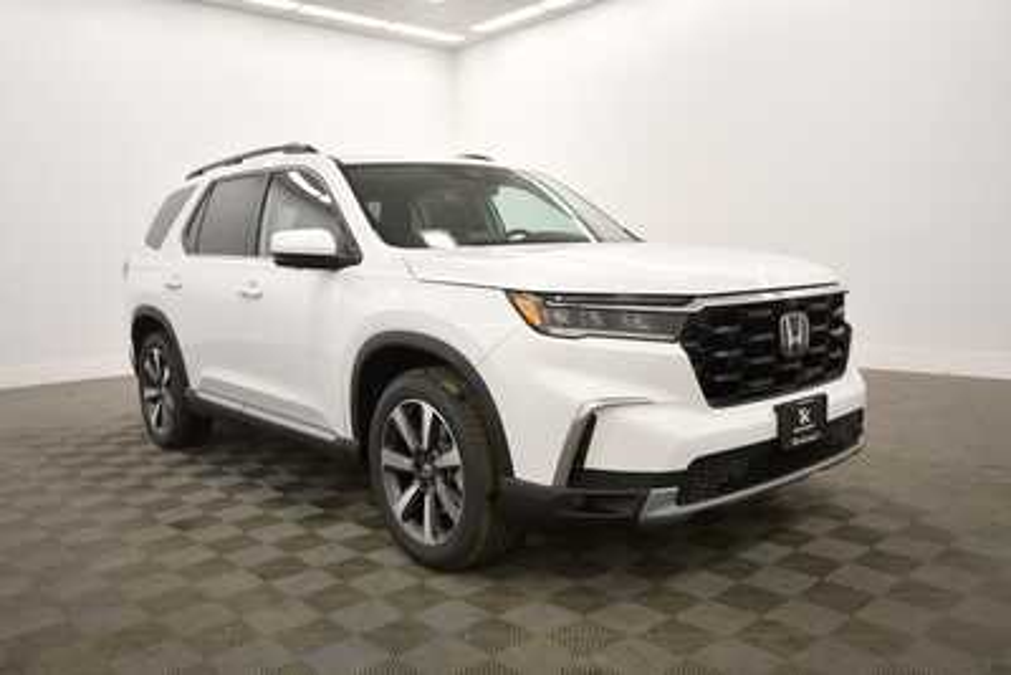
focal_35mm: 27
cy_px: 338
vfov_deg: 48.0
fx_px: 758
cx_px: 506
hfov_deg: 67.4
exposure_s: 1/200
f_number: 5.3
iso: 800
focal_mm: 18
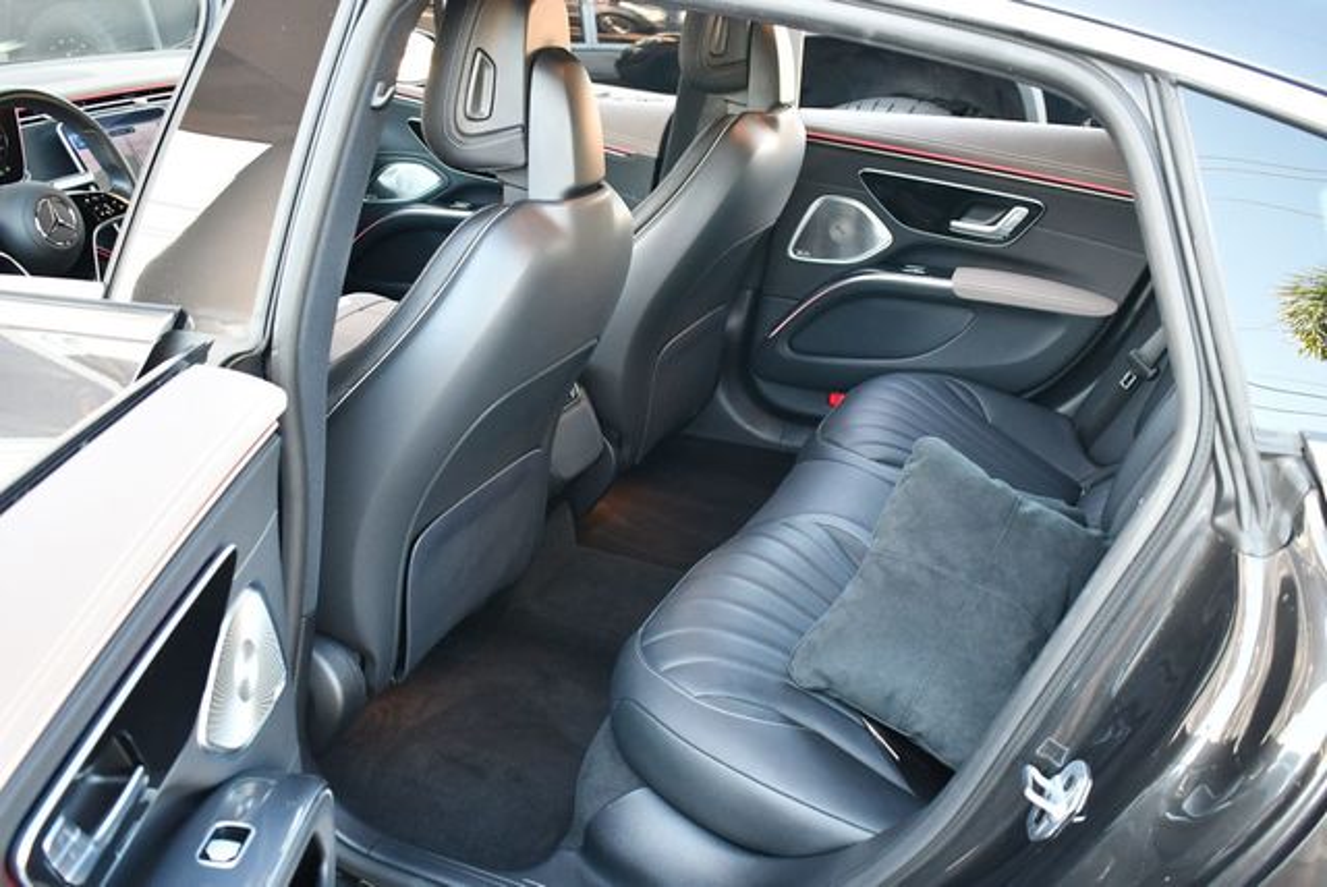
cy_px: 444
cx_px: 664
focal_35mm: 36
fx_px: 1328
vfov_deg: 36.9
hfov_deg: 53.1
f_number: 3.5
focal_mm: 18
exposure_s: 1/125
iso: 1250
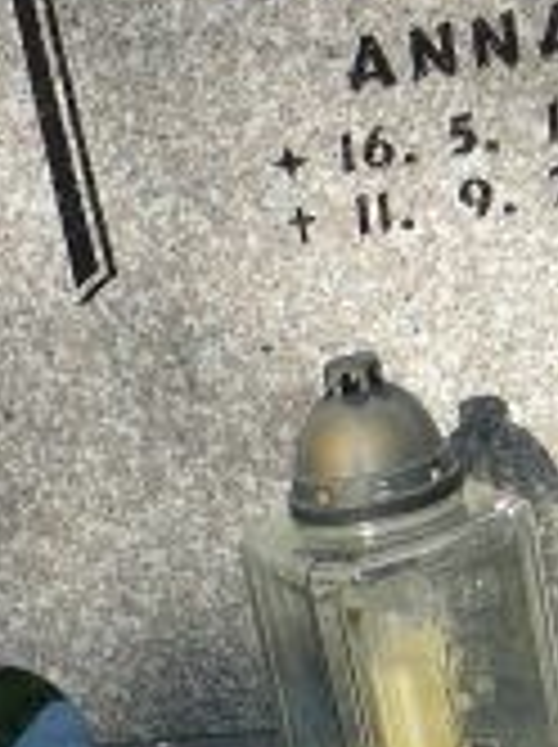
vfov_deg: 14.0
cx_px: 207
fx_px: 2909
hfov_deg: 11.0
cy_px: 1012
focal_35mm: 135
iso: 80
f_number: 2.8
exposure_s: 1/1000
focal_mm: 5.2
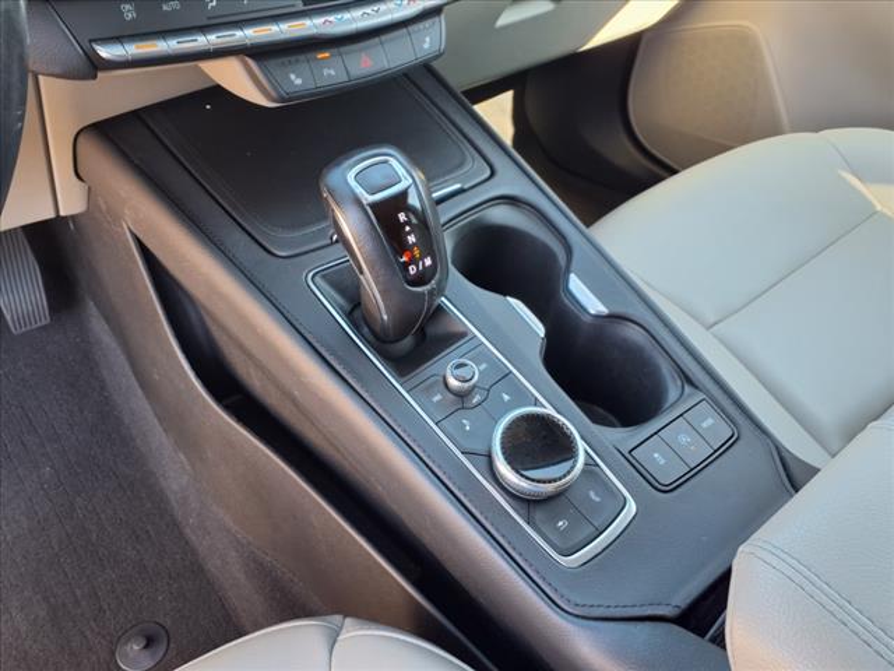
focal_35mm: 27
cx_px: 447
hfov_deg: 65.3
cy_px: 336
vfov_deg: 51.4
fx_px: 697
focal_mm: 3.58
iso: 50
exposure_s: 1/40
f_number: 1.9
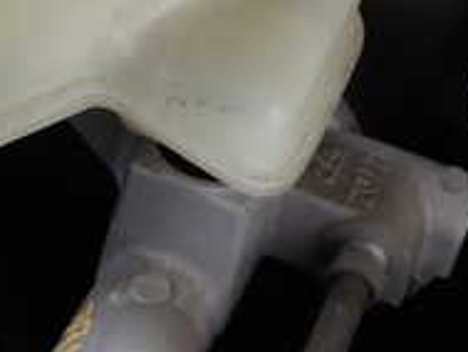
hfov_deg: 20.1
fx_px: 1285
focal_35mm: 95
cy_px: 40
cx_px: 17
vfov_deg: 15.4
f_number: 2.3
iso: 100
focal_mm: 5.4
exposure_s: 1/100
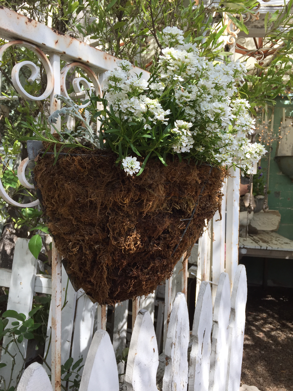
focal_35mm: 29
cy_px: 196
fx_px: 327
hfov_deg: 48.2
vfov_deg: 61.7
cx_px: 146
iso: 32
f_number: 2.2
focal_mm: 4.15
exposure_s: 1/590
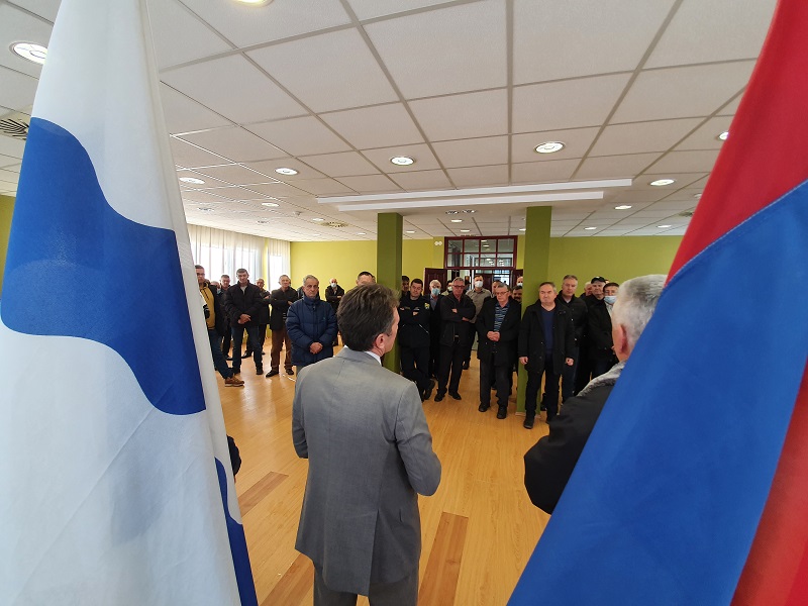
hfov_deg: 106.2
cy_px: 303
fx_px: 303
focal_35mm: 13
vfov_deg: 89.9
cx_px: 404
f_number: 2.2
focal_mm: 1.8
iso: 80
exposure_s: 1/50
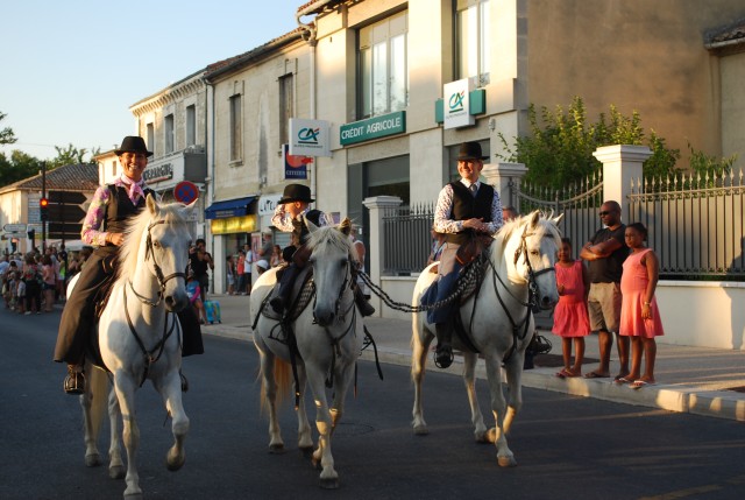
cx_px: 372
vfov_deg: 26.6
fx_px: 1057
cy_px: 250
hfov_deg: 38.8
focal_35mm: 51
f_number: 5.6
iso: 140
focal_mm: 34
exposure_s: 1/125
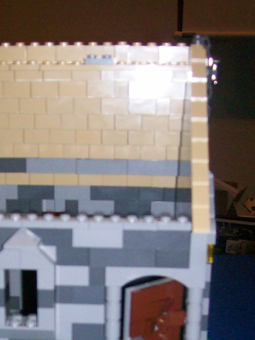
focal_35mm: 73
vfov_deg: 25.7
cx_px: 80
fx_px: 718
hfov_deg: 20.1
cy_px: 315
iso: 140
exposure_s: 1/64
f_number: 2.7
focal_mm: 6
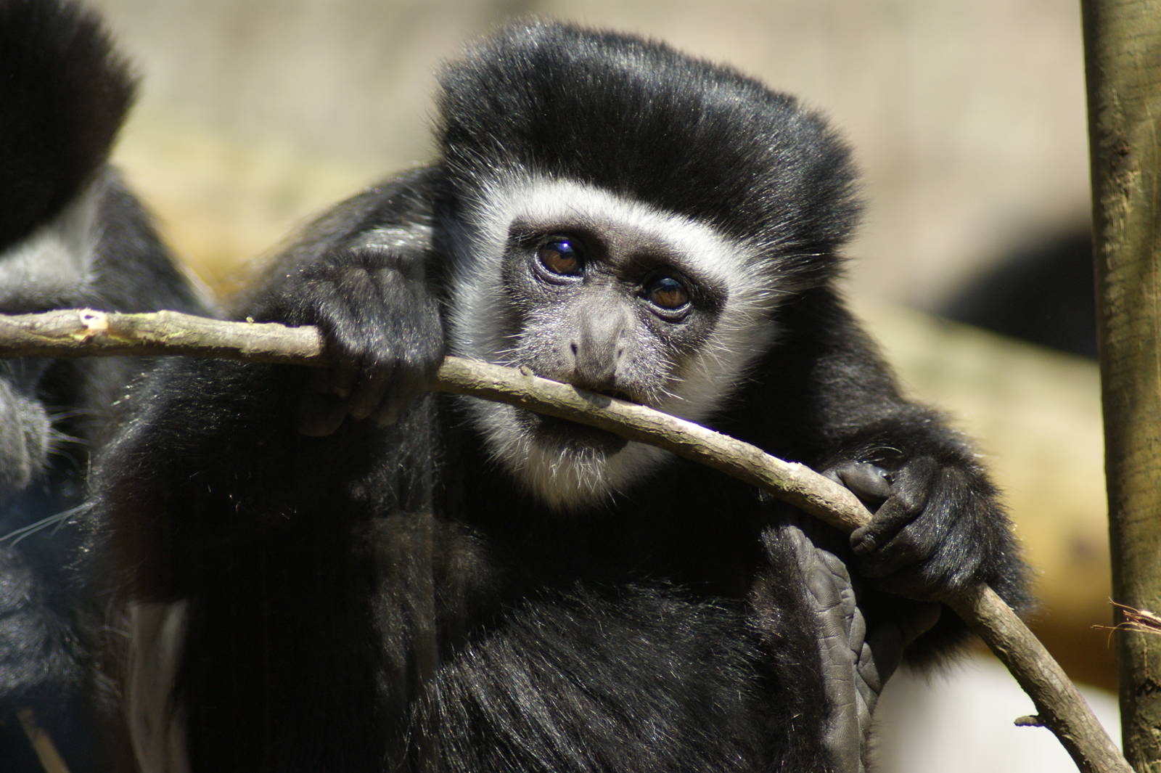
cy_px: 386
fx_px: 14504
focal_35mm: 450
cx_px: 580
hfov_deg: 4.6
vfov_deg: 3.1
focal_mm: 300
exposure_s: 1/500
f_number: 5.6
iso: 400
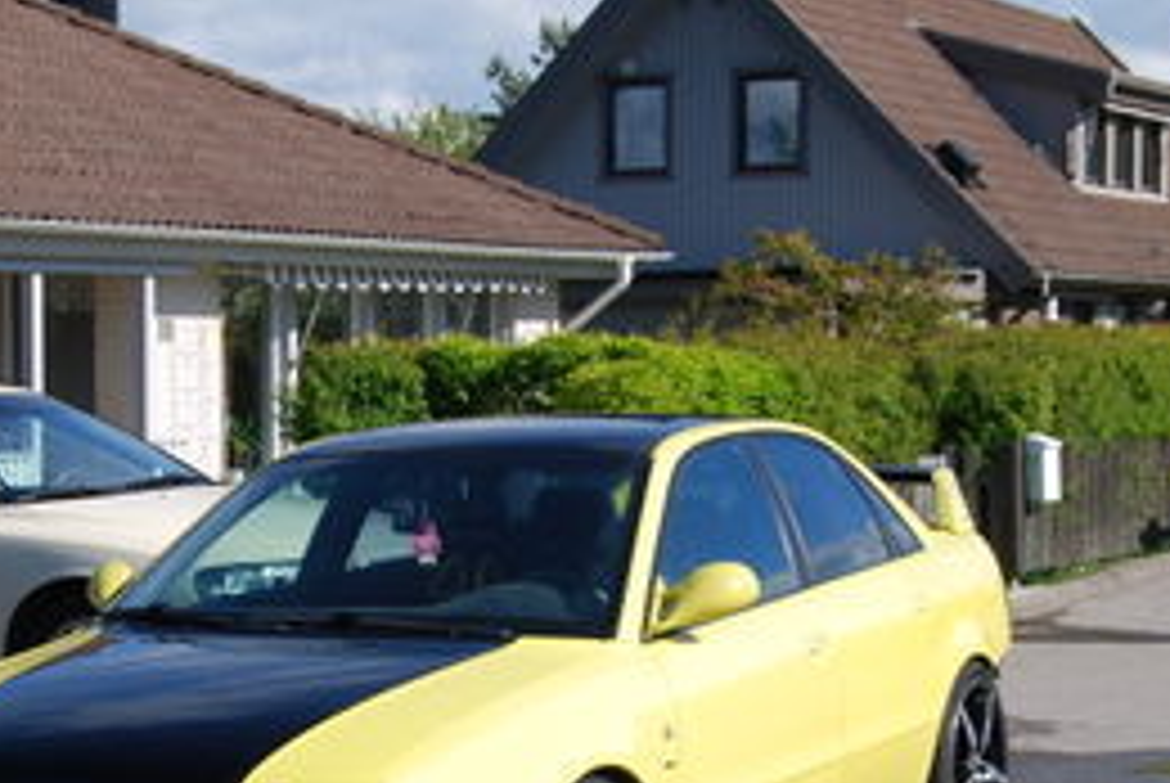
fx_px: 3123
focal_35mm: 96
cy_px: 562
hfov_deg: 21.1
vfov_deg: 14.2
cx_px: 378
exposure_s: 1/250
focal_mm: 26
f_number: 8
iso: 100
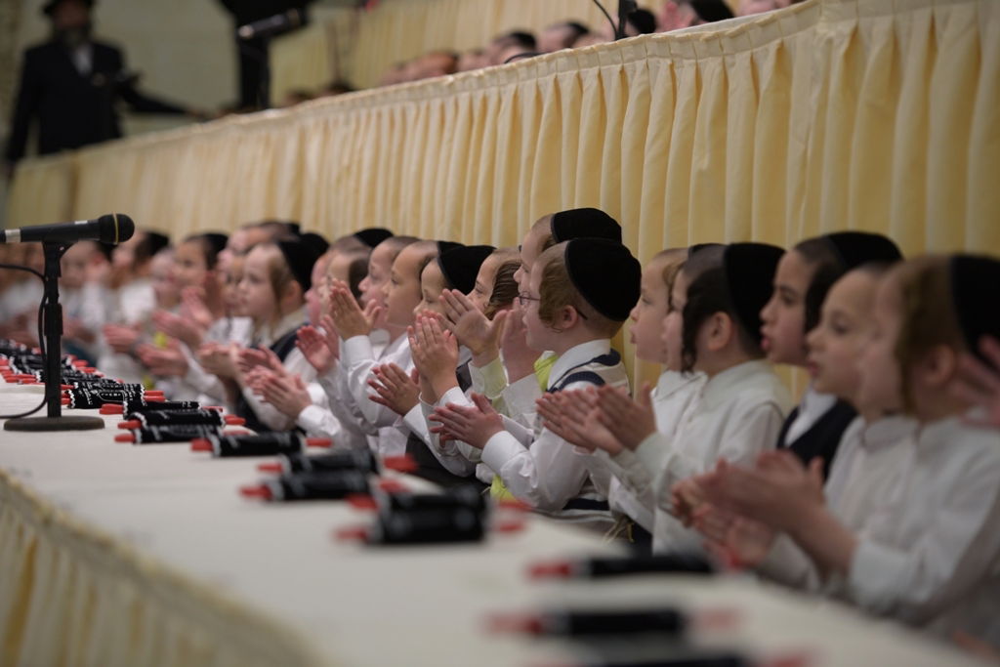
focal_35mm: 125
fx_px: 3472
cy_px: 334
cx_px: 500
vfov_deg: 11.0
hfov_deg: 16.4
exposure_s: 1/125
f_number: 2.8
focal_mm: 125
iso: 400
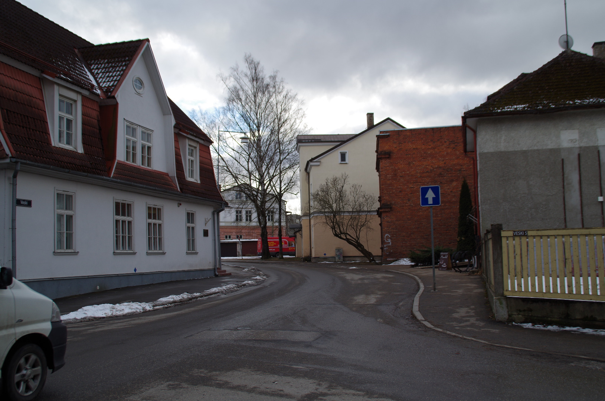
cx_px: 302
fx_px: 704
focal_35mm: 42
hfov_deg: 46.5
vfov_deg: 31.8
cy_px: 200
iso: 100
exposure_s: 1/200
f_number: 5.6
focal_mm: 28
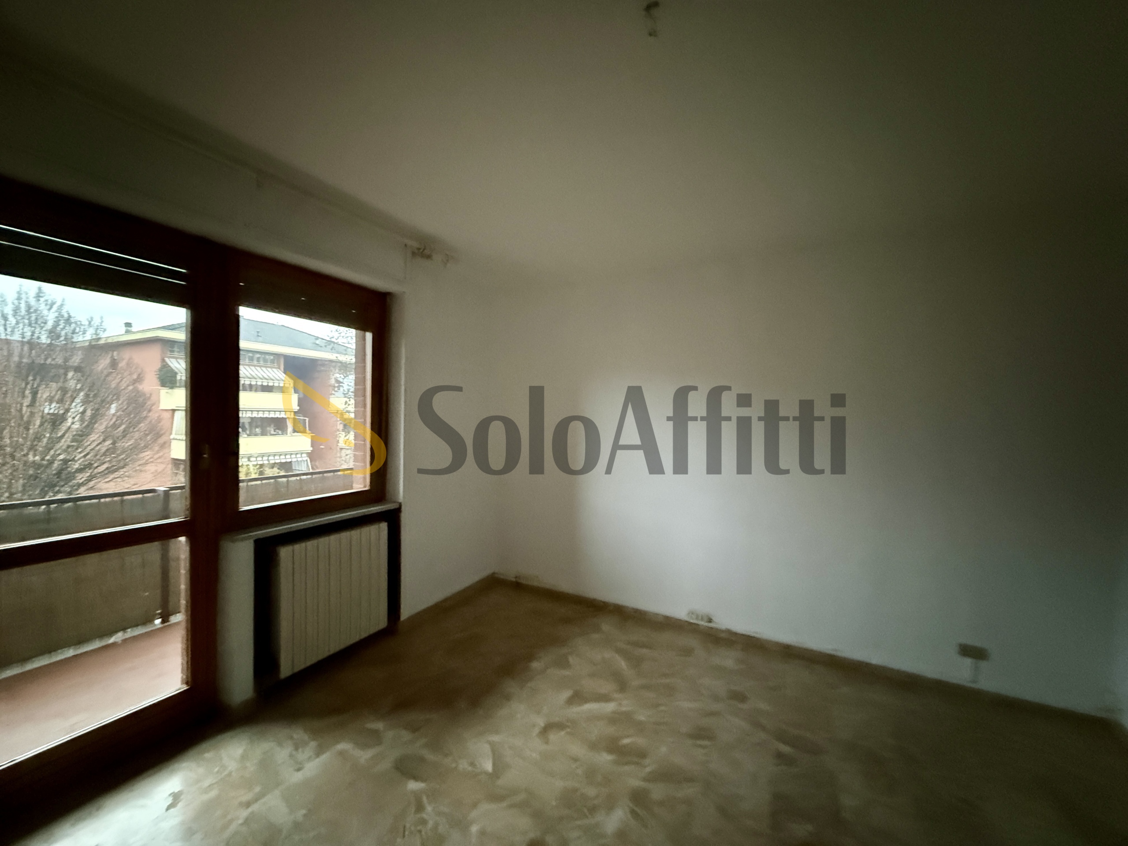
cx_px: 564
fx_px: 456
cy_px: 423
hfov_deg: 102.1
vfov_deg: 85.7
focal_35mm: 14
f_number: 2.2
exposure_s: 1/35
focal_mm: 2.22
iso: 1600
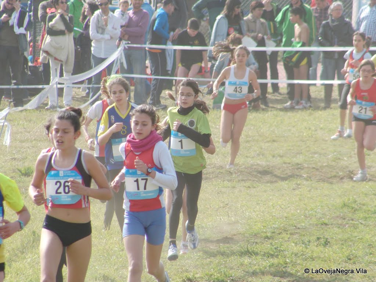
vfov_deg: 2.9
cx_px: 188
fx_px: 5648
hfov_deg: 3.8
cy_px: 141
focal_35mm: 520
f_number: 4.5
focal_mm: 92
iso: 100
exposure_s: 1/400
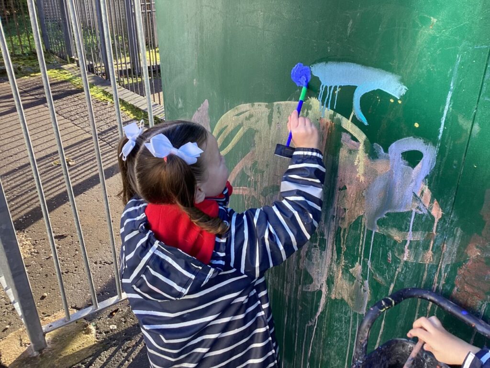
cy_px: 184
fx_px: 439
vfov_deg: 45.4
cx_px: 245
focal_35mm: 31
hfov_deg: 58.4
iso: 40
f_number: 2.4
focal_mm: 3.3
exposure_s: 1/120
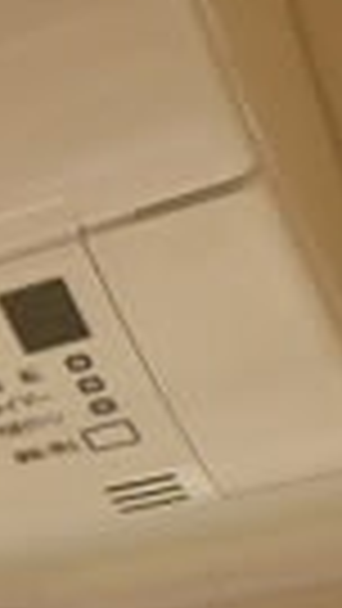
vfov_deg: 23.2
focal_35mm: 91
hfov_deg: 11.0
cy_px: 178
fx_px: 1466
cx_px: -508
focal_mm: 4.5
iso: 160
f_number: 3.1
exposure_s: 1/60
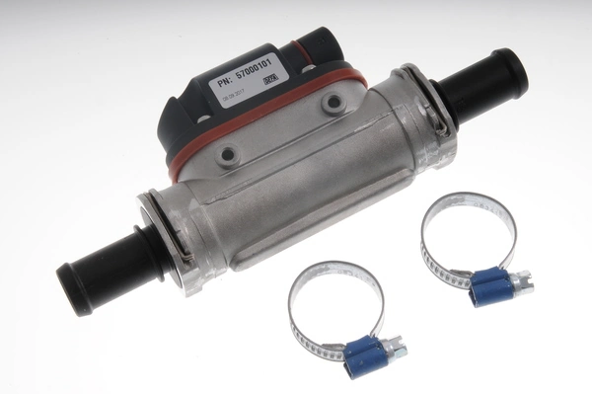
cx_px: 296
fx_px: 1725
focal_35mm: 105
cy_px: 197
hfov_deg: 19.5
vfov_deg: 13.0
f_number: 22
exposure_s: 1/250
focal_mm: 70
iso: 400
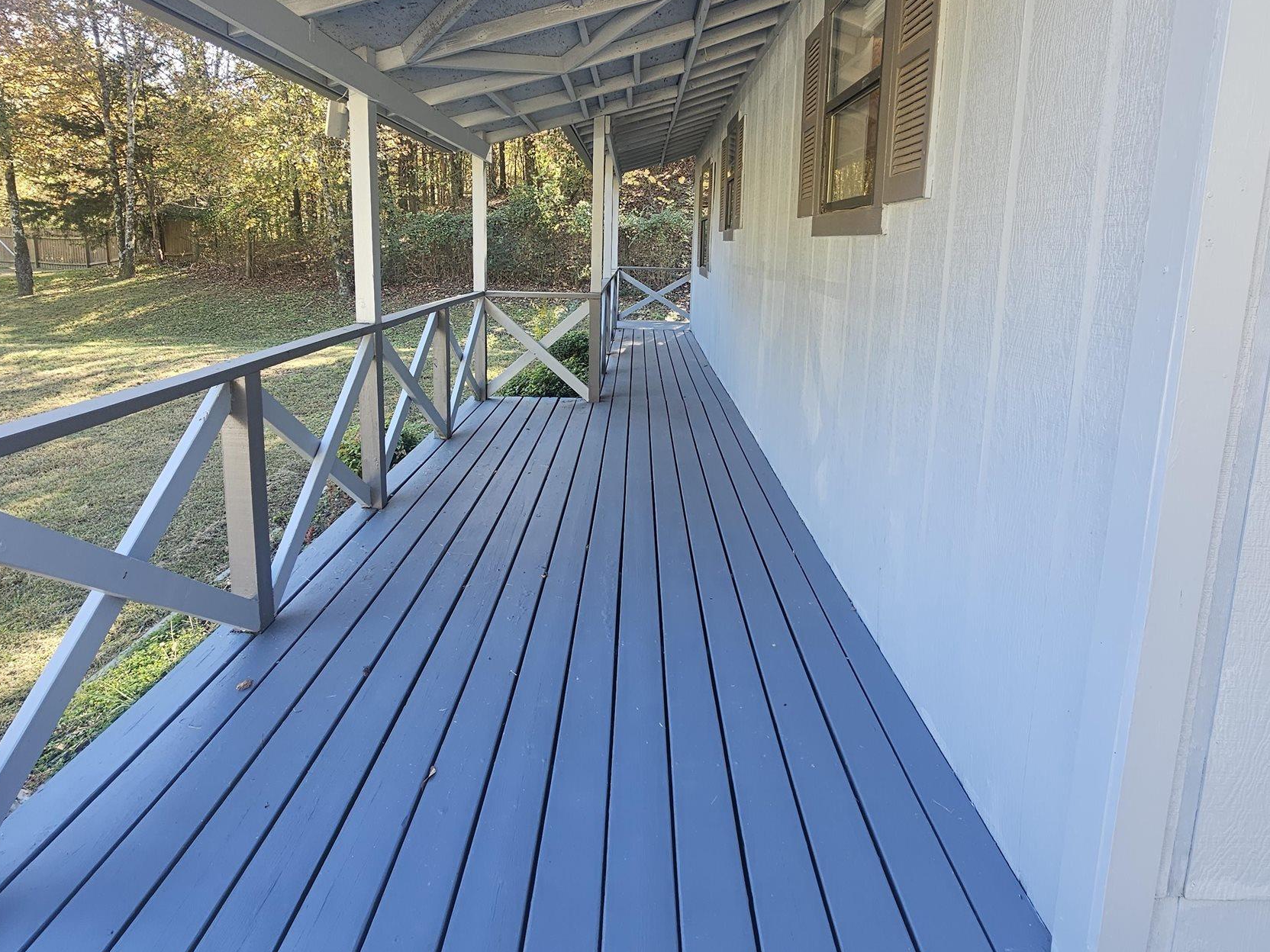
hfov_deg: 87.7
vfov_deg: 70.3
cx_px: 648
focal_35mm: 18
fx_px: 660
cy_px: 349
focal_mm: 2.2
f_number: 2.2
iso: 50
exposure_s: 1/60
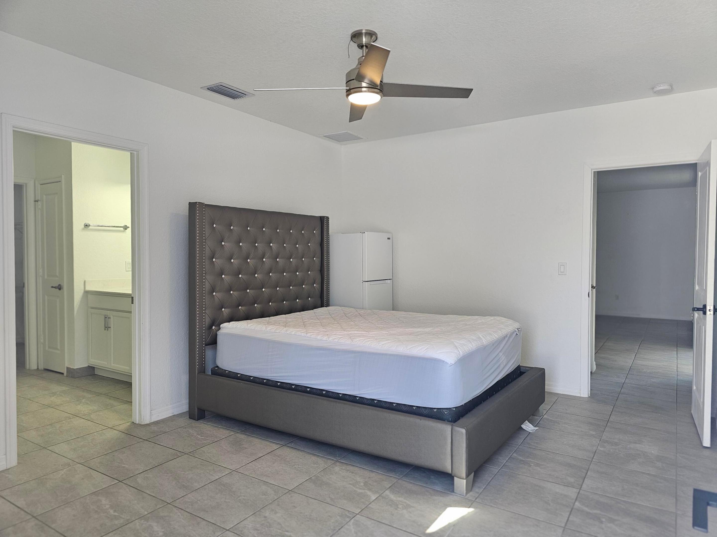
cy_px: 268
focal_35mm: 23
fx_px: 476
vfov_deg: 58.9
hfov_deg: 73.9
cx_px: 358
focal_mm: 6.3
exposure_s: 1/120
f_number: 1.7
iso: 100
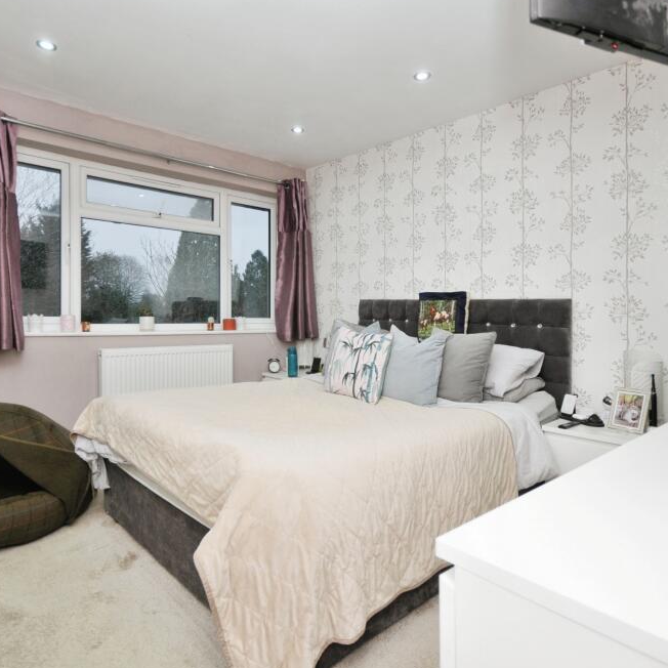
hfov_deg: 74.3
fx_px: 437
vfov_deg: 74.8
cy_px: 335
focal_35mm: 20
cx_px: 283
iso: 200
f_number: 5
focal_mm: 10
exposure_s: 1/60
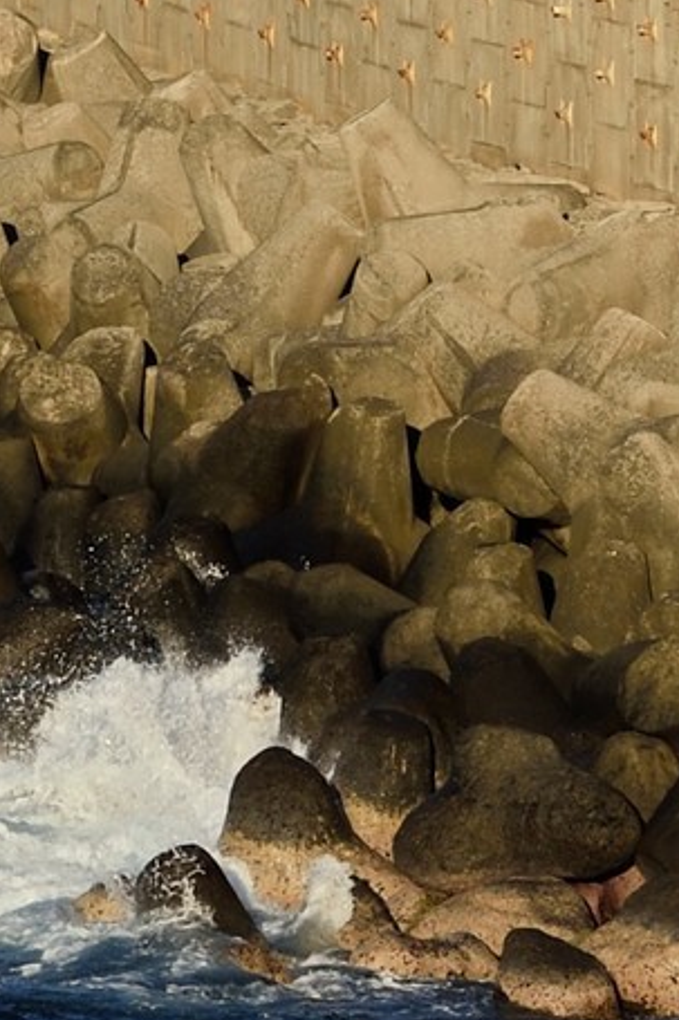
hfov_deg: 2.7
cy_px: -1484
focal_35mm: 502
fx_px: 14212
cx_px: 607
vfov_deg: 4.0
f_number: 13
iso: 200
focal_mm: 95
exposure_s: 1/200
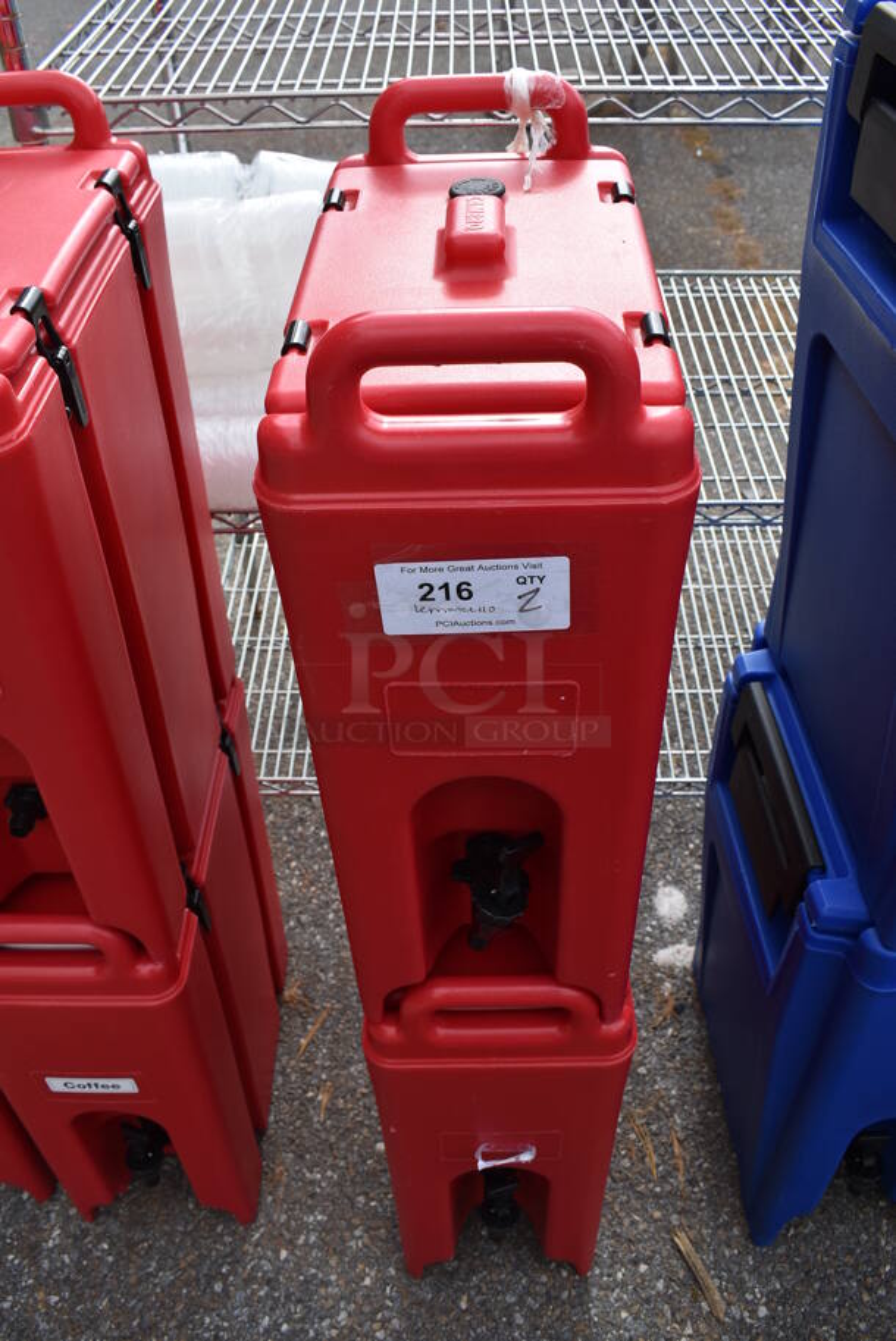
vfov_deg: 61.9
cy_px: 670
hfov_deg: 43.7
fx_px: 1118
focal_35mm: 30
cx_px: 448
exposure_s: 1/250
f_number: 8
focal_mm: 20
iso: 200
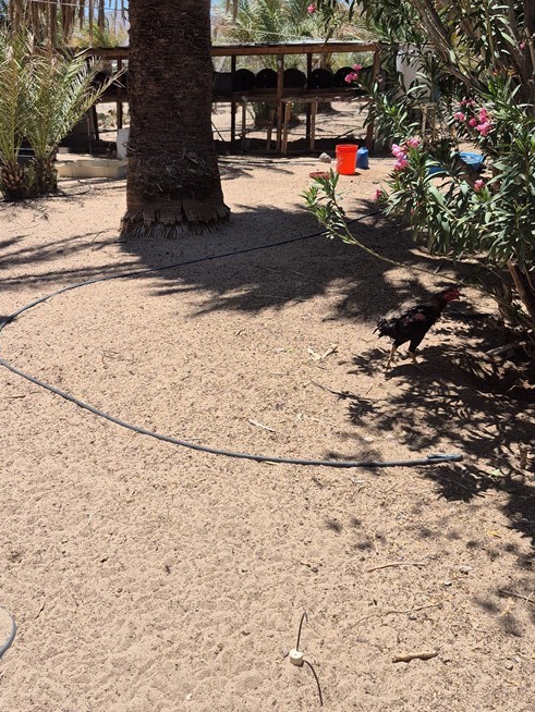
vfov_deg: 51.3
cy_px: 351
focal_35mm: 36
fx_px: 741
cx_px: 235
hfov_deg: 39.6
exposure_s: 1/2004
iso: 25
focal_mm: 5.4
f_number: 1.8
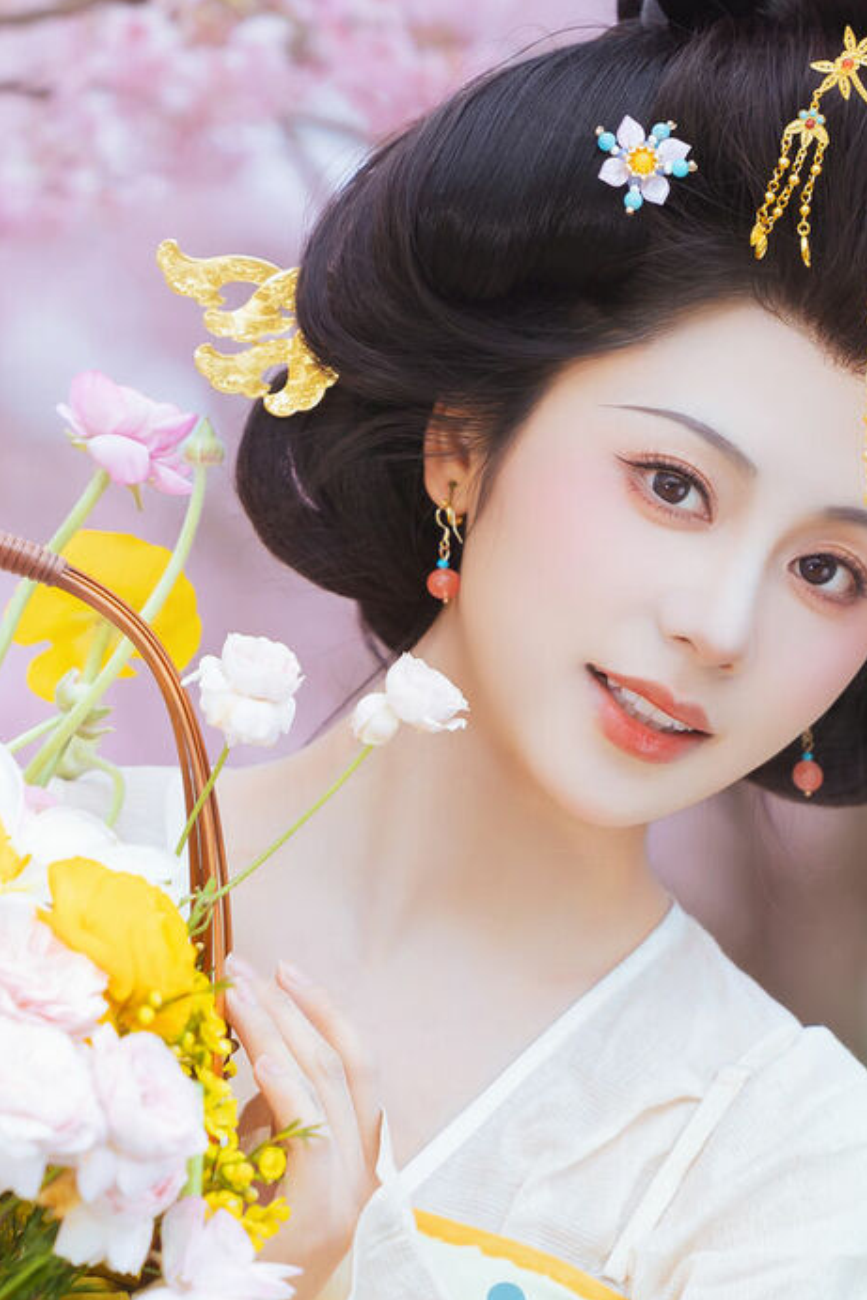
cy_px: 650
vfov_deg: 6.2
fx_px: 12095
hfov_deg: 4.1
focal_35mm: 335
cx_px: 261
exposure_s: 1/640
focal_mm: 147
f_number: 2.8
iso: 200
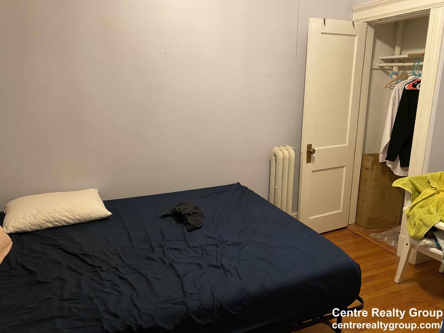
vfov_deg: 53.1
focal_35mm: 26
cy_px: 166
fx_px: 333
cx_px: 222
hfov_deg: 67.3
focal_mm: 4.25
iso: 500
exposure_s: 1/30
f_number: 1.8
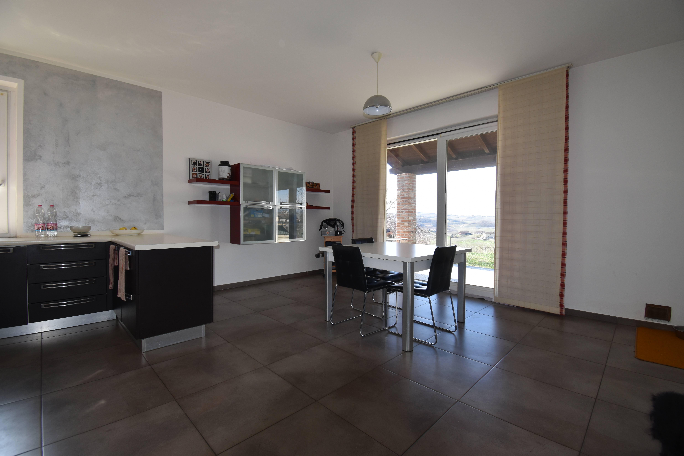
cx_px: 342
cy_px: 228
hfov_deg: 100.4
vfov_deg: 77.3
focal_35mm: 15
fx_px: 285
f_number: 5.6
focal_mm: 10
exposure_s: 1/125
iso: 220
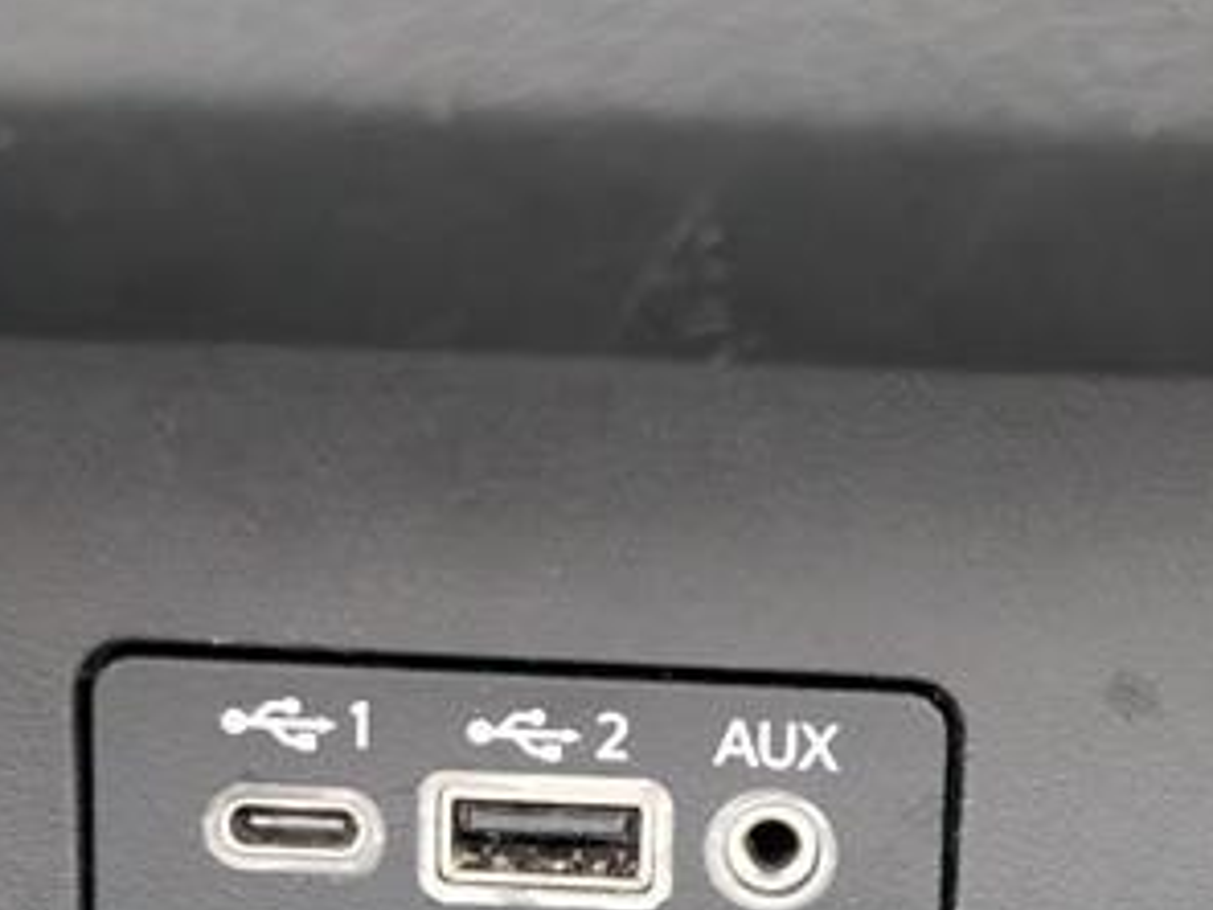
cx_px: 1000
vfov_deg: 13.8
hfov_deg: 18.4
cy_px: 898
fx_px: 3714
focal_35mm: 106
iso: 1416
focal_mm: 6.9
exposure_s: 1/47.4
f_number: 1.68
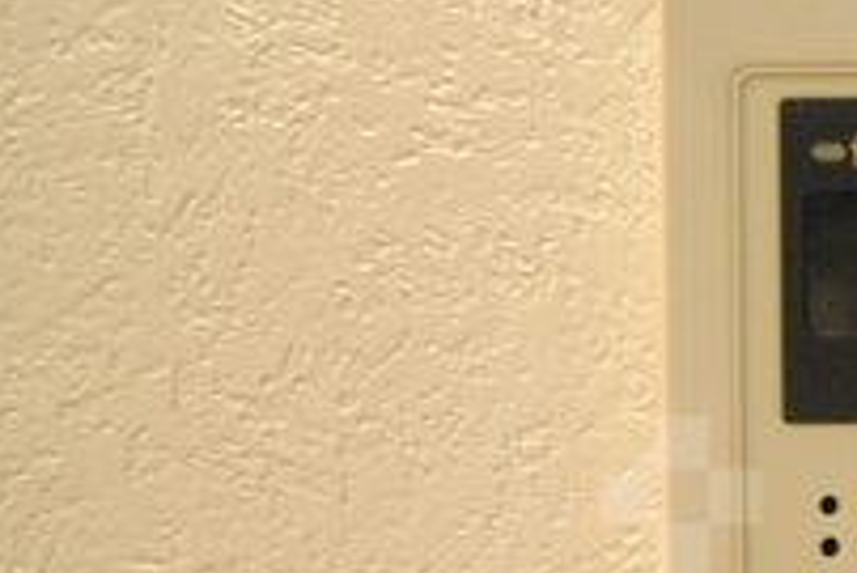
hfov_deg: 30.5
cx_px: 1239
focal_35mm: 40
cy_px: 497
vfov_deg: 31.8
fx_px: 962
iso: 1600
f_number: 4.5
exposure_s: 1/20
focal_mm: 8.5
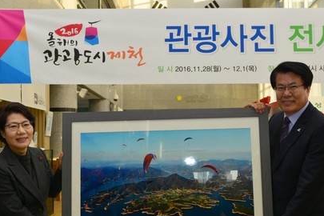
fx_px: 387
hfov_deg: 45.4
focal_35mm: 43
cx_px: 162
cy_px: 150
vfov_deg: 30.9
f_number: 6.3
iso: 800
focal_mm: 29
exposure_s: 1/100
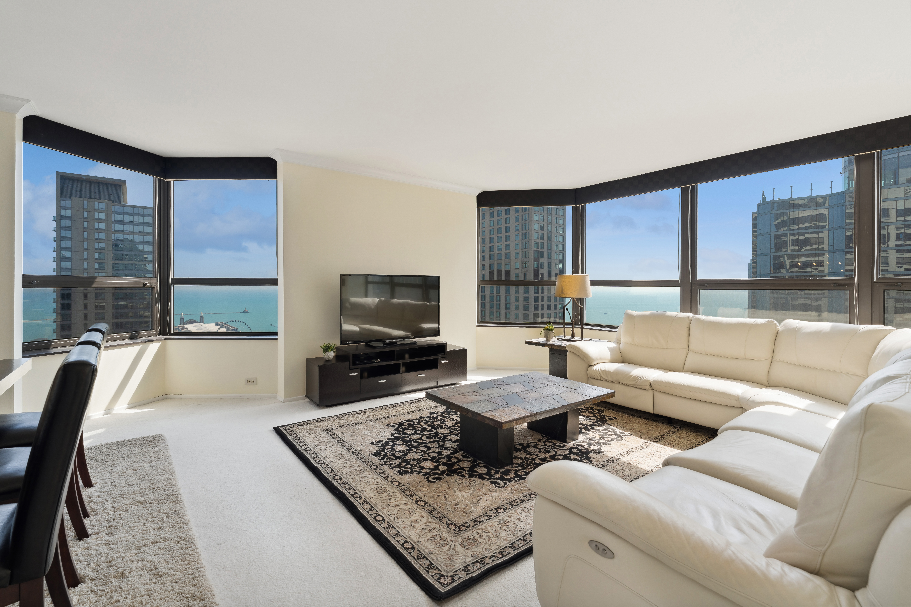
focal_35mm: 16
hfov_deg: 96.7
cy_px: 304
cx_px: 456
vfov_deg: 73.7
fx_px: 405
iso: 320
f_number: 8
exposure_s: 1/400
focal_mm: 16
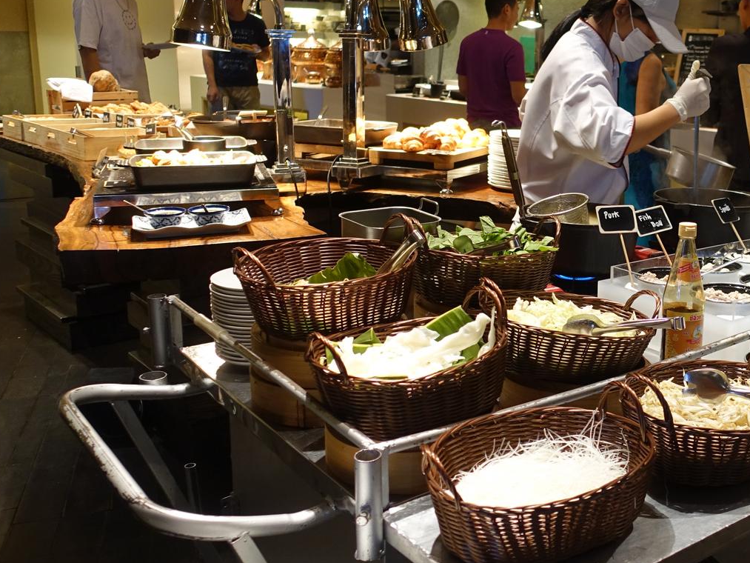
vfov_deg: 35.0
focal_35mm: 41
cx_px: 572
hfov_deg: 44.1
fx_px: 888
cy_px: 221
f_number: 1.8
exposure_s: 1/80
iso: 400
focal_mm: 8.8
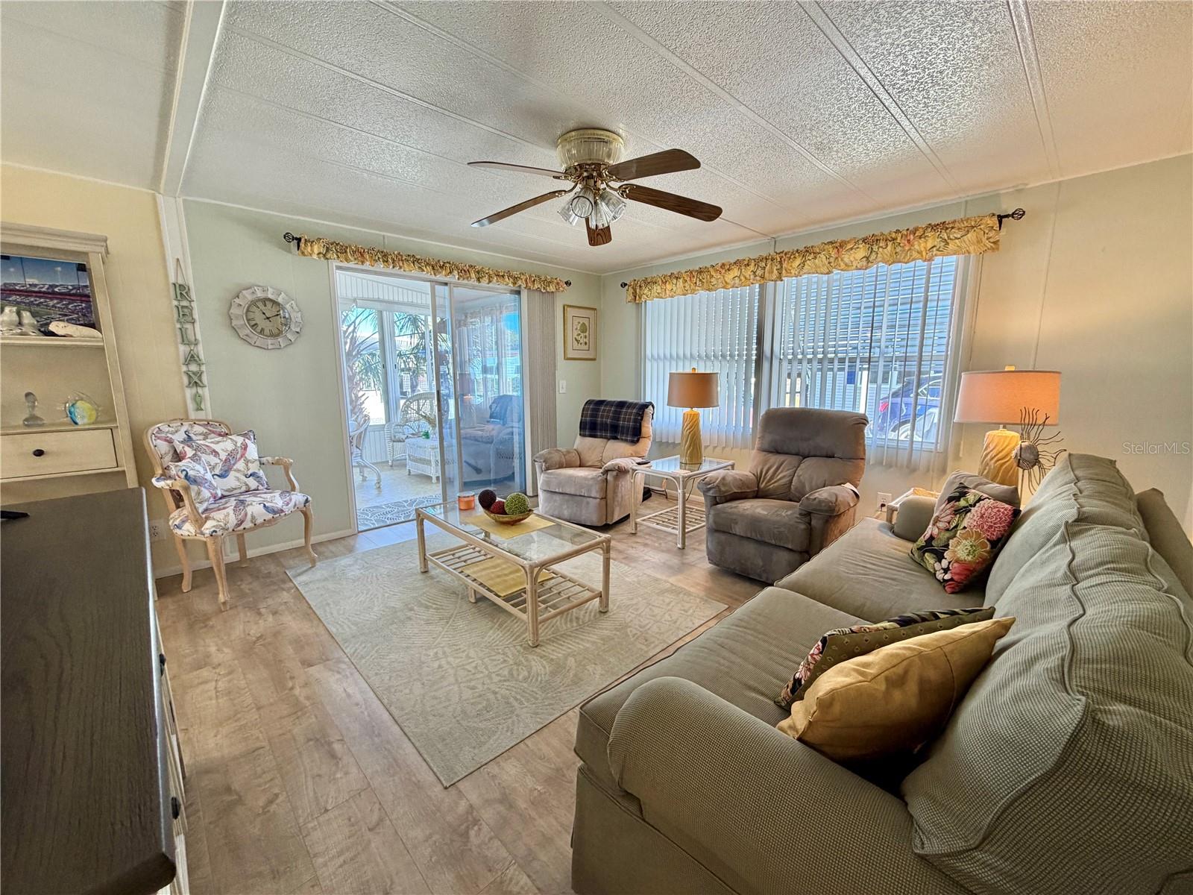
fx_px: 482
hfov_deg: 102.1
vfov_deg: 85.7
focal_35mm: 14
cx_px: 596
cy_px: 448
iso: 200
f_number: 2.2
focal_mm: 2.22
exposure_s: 1/120
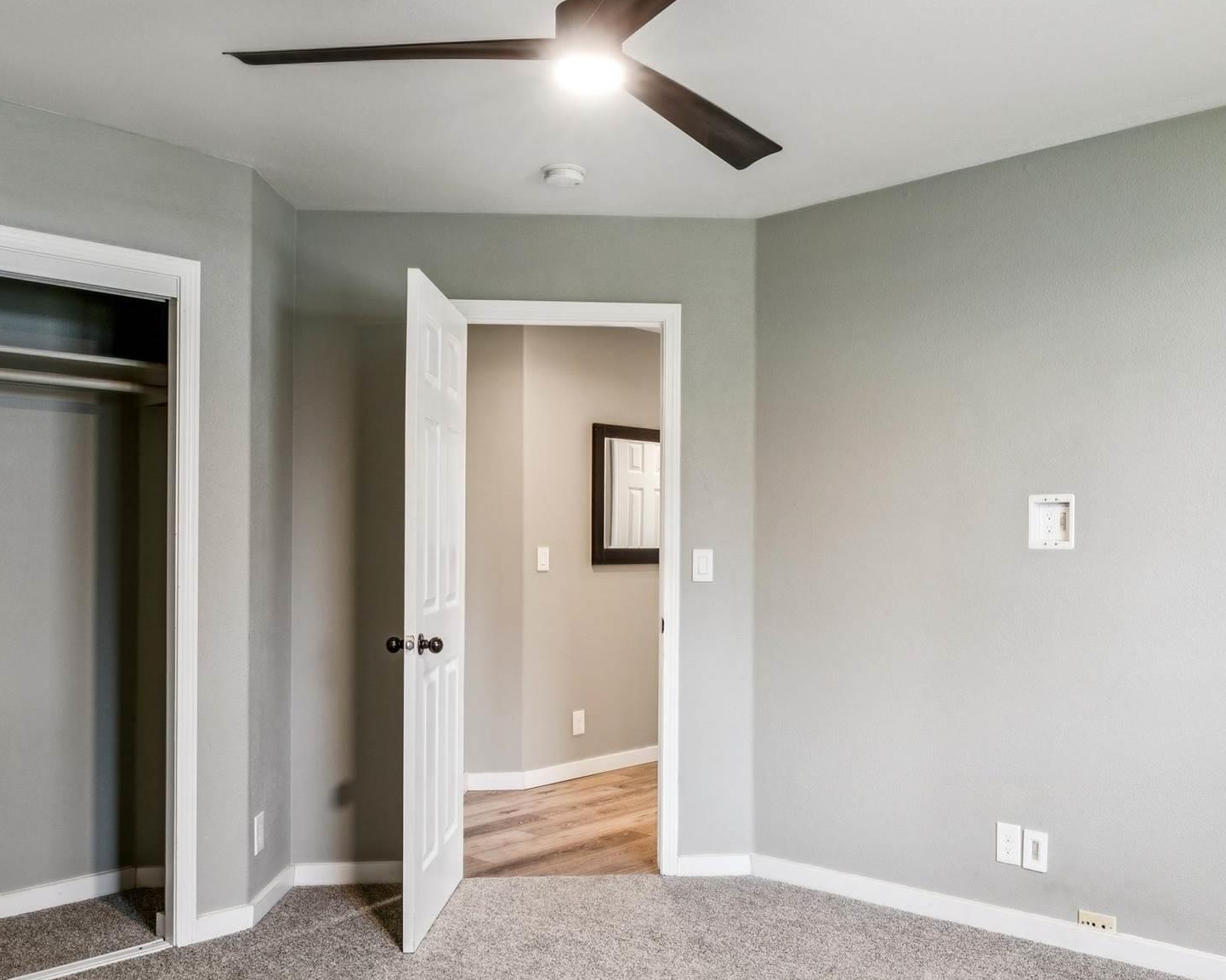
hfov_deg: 56.5
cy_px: 552
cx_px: 729
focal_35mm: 31
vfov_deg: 46.7
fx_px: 1132
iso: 400
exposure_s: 1/2.5
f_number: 13
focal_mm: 15.6
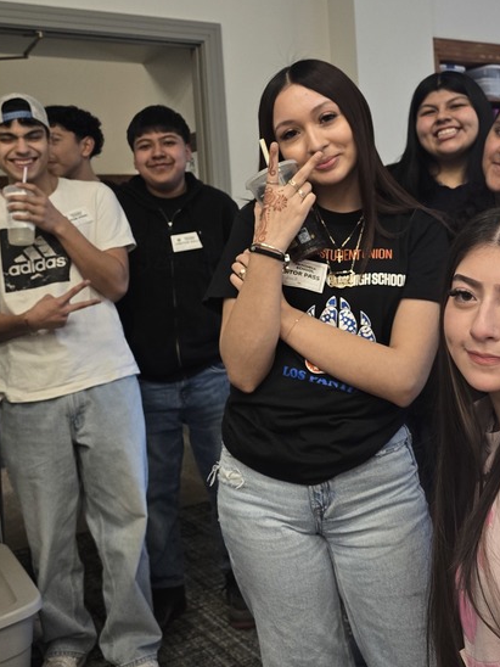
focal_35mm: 43
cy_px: 219
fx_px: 828
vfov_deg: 43.2
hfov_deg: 33.3
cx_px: 339
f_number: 1.7
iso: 250
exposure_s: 1/120
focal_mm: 6.3
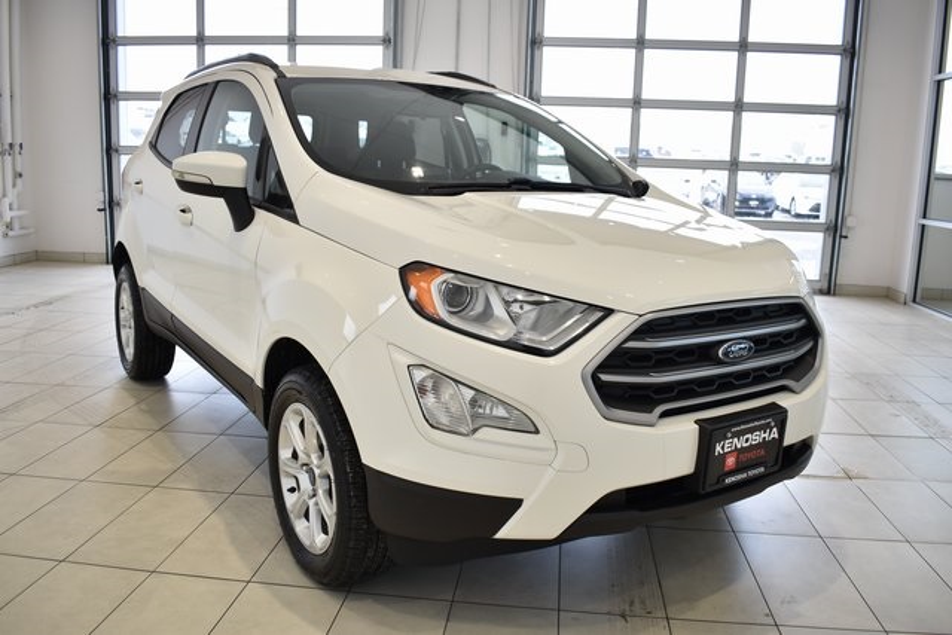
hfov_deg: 61.9
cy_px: 318
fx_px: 793
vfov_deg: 43.6
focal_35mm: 30
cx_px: 476
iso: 100
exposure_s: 1/60
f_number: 3.8
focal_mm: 20
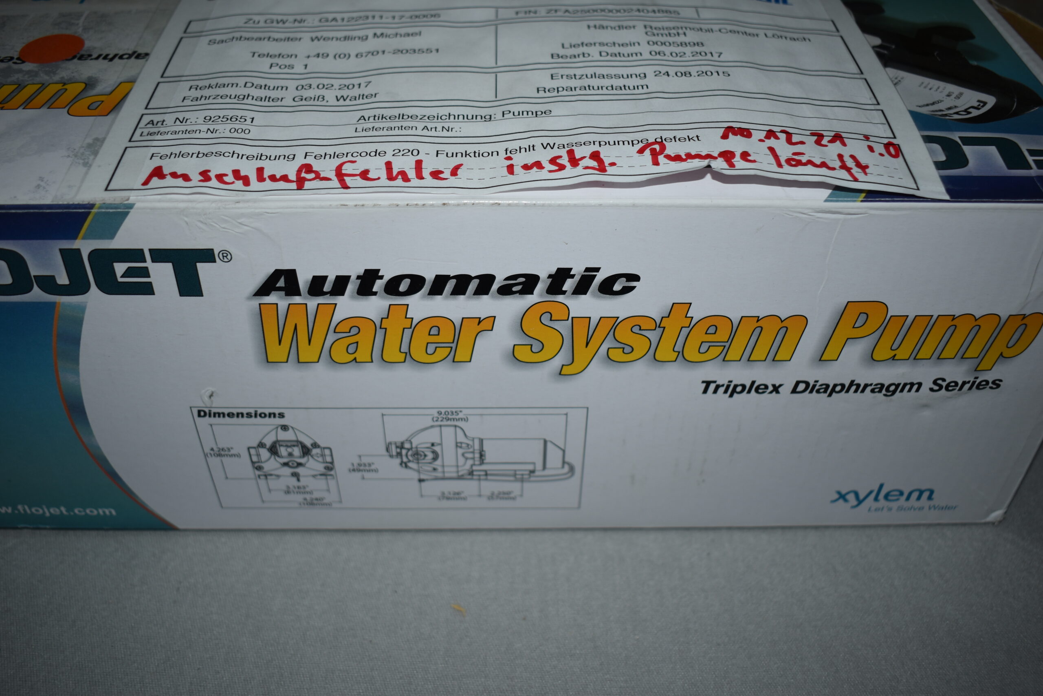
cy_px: 348
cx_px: 522
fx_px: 1043
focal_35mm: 36
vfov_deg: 36.9
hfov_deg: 53.1
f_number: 3.8
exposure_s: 1/125
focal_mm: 24
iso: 110
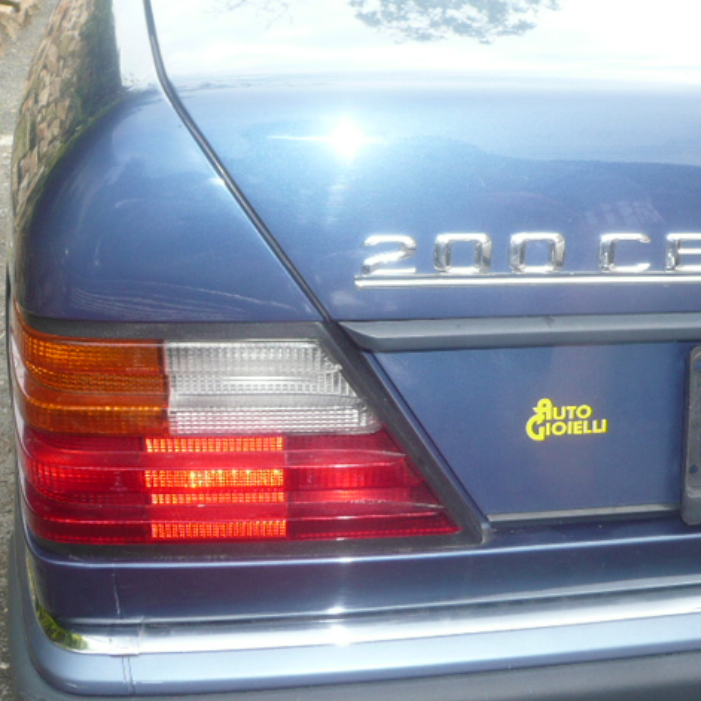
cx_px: 473
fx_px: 962
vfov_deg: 40.0
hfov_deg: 39.5
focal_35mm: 42
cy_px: 345
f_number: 3.3
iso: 100
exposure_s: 1/200
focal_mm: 4.6
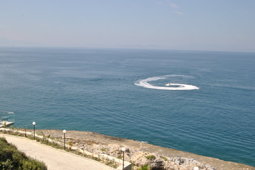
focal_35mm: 40
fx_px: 284
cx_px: 118
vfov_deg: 33.5
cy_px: 93
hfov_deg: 48.4
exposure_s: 1/250
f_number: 8
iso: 100
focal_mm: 24
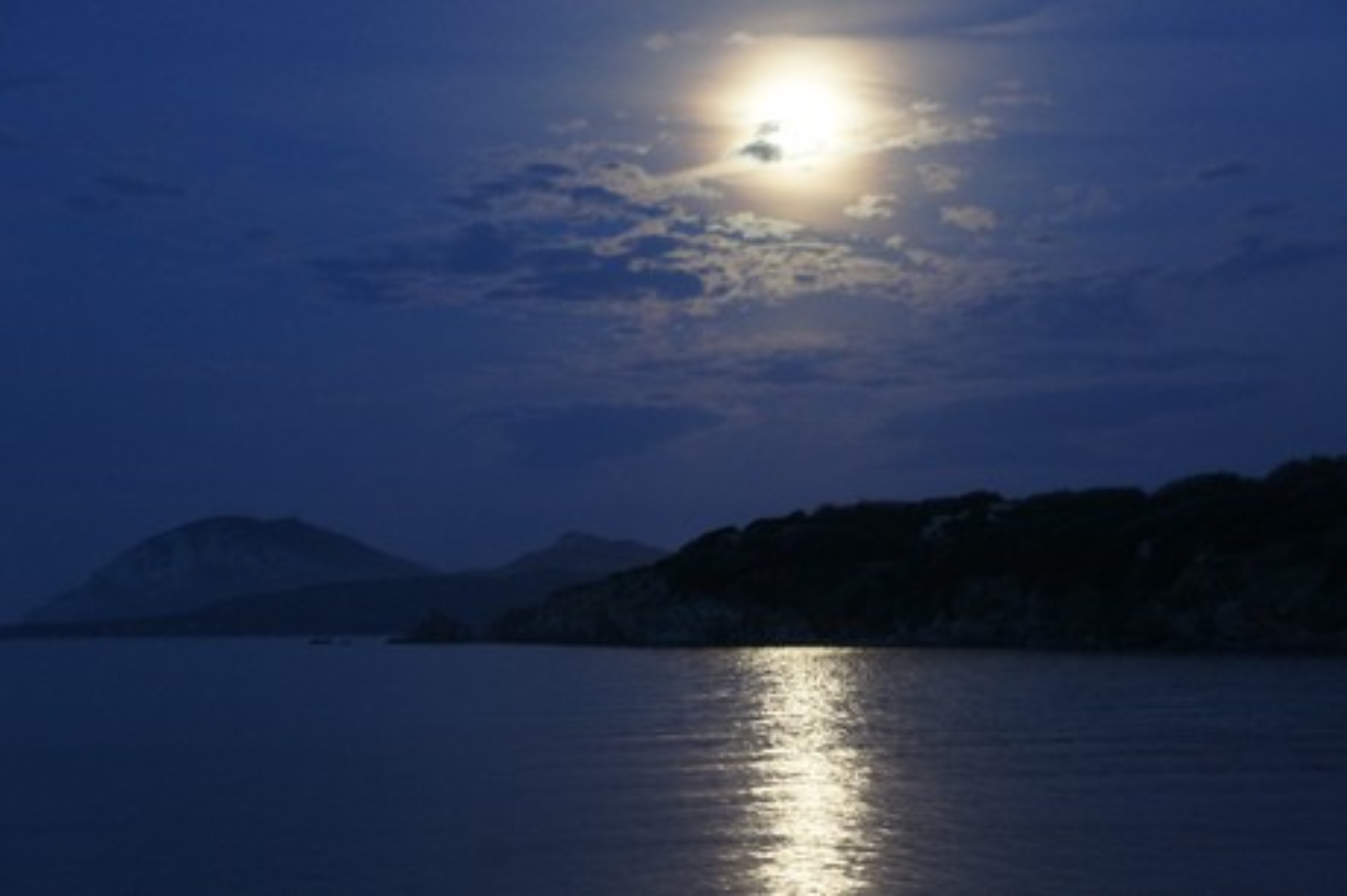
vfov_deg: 16.5
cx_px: 674
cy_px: 448
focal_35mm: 82
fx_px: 3085
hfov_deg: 24.6
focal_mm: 55
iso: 1600
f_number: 5.6
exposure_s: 1/2
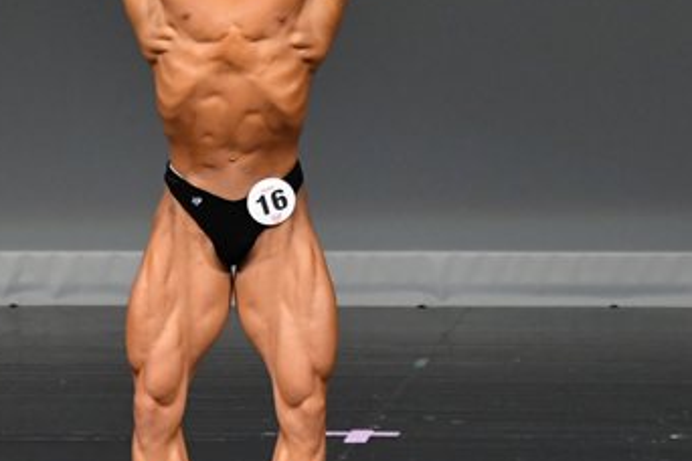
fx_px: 13704
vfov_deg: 1.9
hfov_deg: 2.9
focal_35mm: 713
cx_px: 268
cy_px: 172
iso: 4000
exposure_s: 1/400
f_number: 5.6
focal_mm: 210
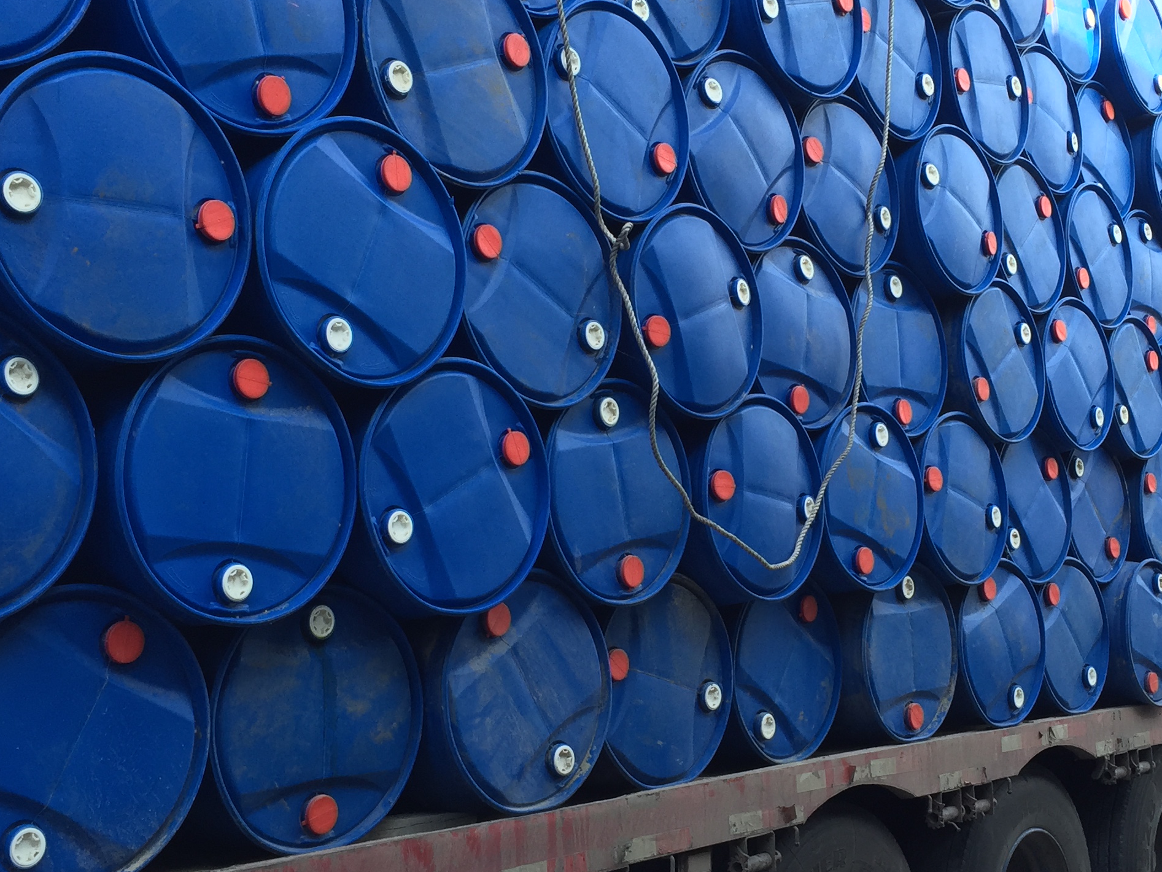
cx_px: 662
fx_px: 1679
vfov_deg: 29.1
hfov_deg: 38.1
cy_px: 419
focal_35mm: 50
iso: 32
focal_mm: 4.15
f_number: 2.2
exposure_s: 1/246
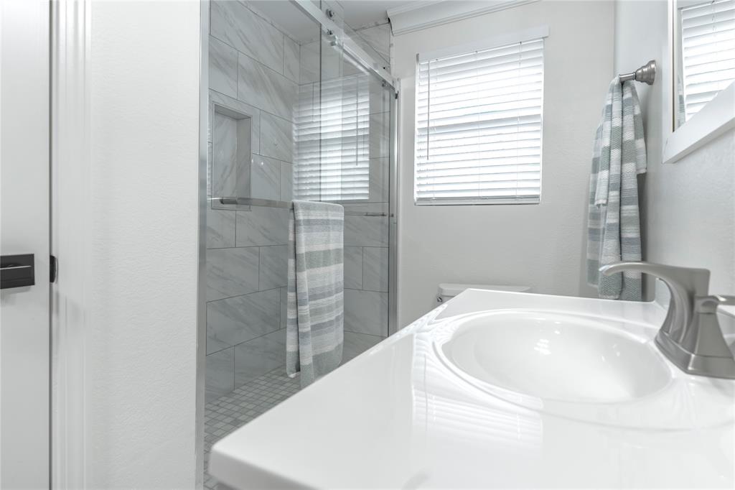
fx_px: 347
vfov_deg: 70.4
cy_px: 245
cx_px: 368
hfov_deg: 93.3
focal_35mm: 17
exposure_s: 1/20
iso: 160
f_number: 5
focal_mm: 17
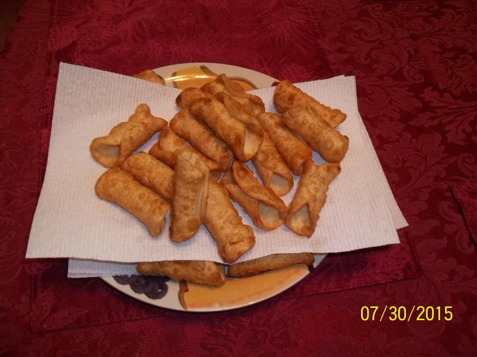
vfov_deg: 44.2
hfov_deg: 56.8
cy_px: 178
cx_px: 238
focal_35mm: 32
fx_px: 441
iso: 160
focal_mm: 5.7
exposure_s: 1/30
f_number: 2.9
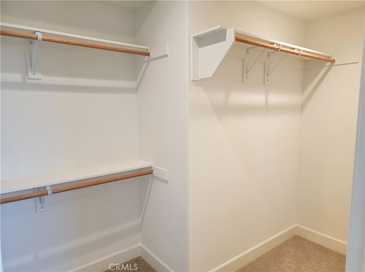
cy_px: 136
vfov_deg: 56.6
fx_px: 252
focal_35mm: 24
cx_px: 182
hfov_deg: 71.7
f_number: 1.8
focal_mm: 6.7
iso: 160
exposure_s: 1/120
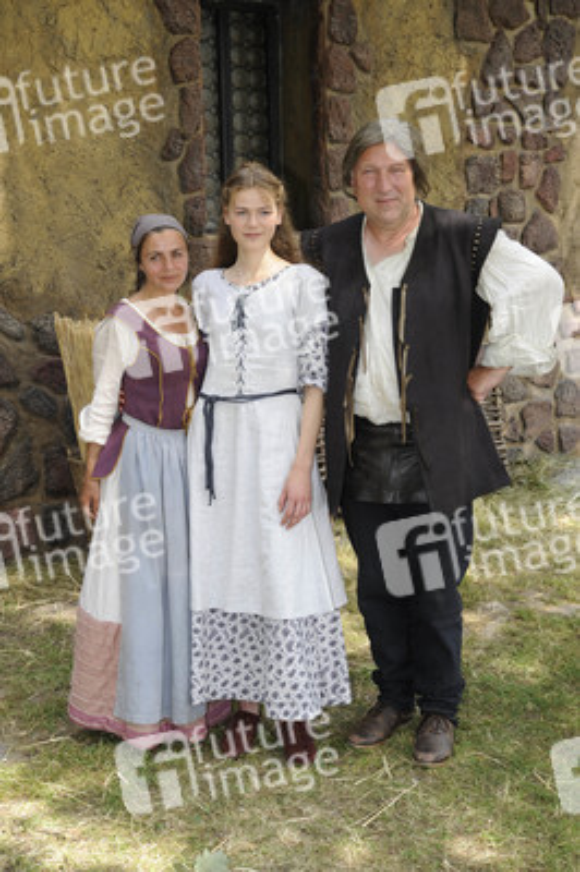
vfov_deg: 36.3
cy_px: 436
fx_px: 1331
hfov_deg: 24.6
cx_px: 290
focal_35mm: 55
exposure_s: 1/160
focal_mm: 55
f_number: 8
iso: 400
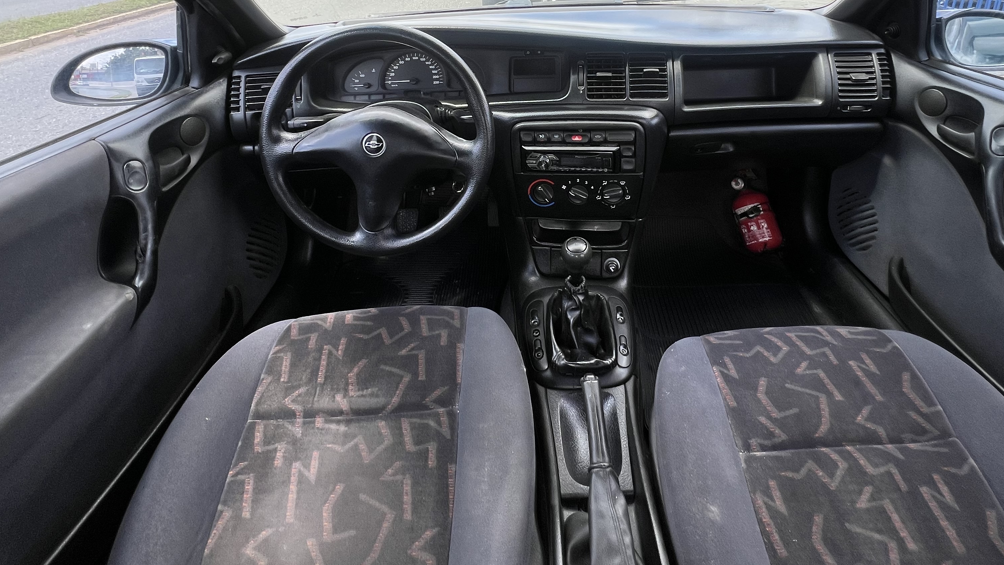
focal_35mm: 19
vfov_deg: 53.1
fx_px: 506
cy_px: 86
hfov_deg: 89.4
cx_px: 543
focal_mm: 1.57
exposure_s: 1/190
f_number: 1.8
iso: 32
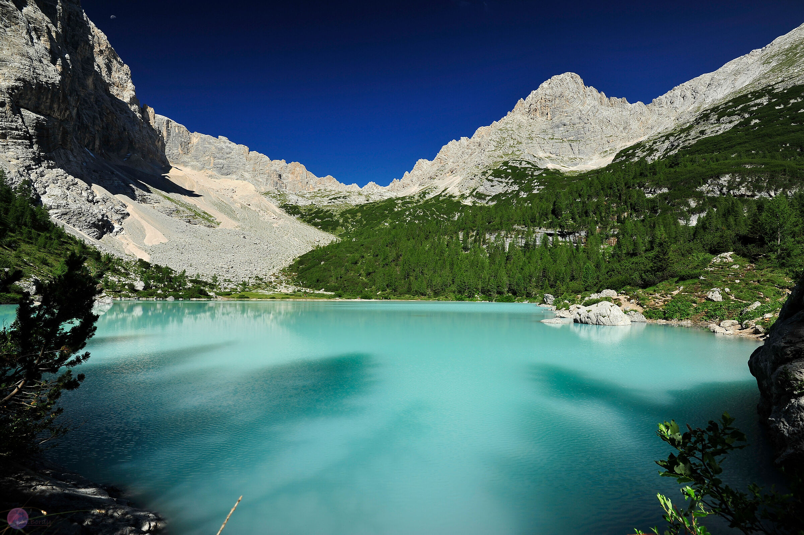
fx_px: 357
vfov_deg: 73.7
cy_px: 268
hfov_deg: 96.8
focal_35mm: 16
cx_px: 402
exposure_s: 1/200
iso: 200
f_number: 9
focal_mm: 16
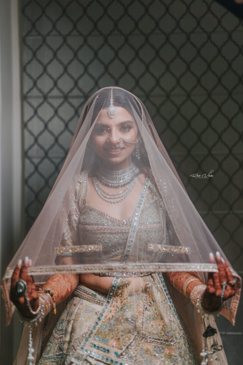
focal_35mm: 51
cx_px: 122
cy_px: 179
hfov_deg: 26.5
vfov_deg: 38.9
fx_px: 517
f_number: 1.4
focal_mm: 50
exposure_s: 1/200
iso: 100
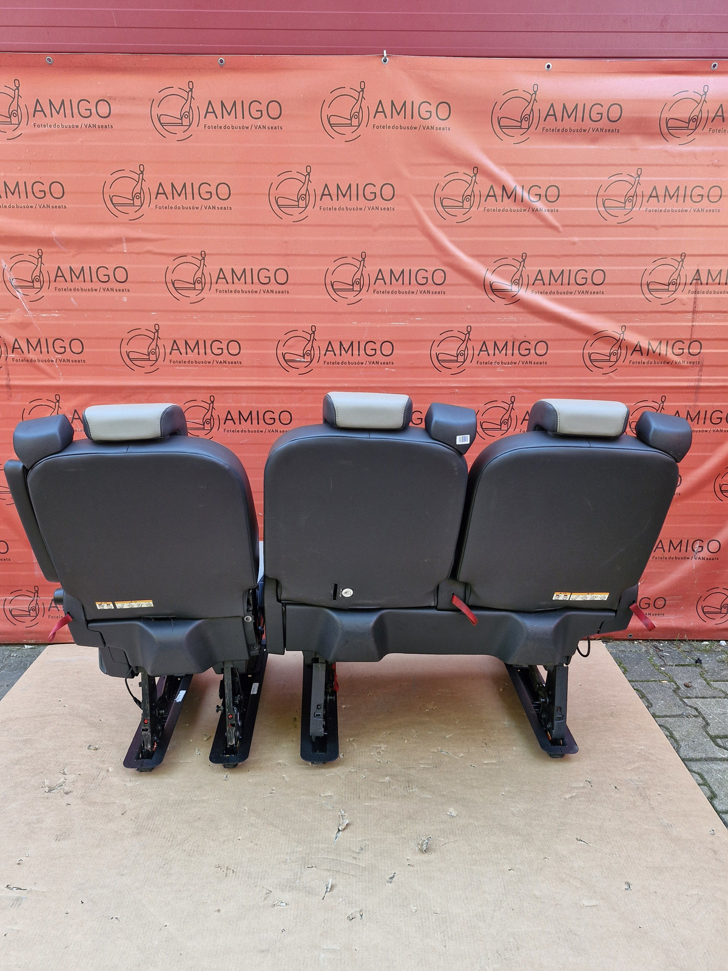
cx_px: 364
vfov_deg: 73.9
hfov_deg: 58.9
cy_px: 486
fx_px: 645
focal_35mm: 23
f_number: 1.8
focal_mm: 5.54
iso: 64
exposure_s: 1/100
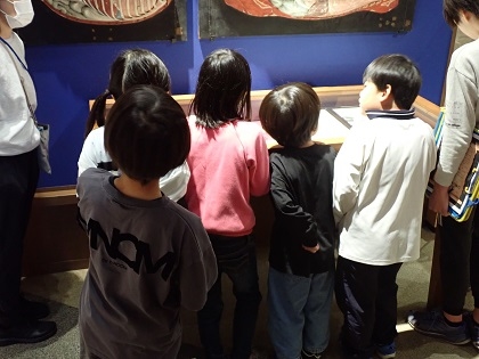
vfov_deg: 35.1
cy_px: 180
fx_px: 567
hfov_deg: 45.8
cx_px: 240
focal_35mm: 41
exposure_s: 1/25
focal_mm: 7.31
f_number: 2.8
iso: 800
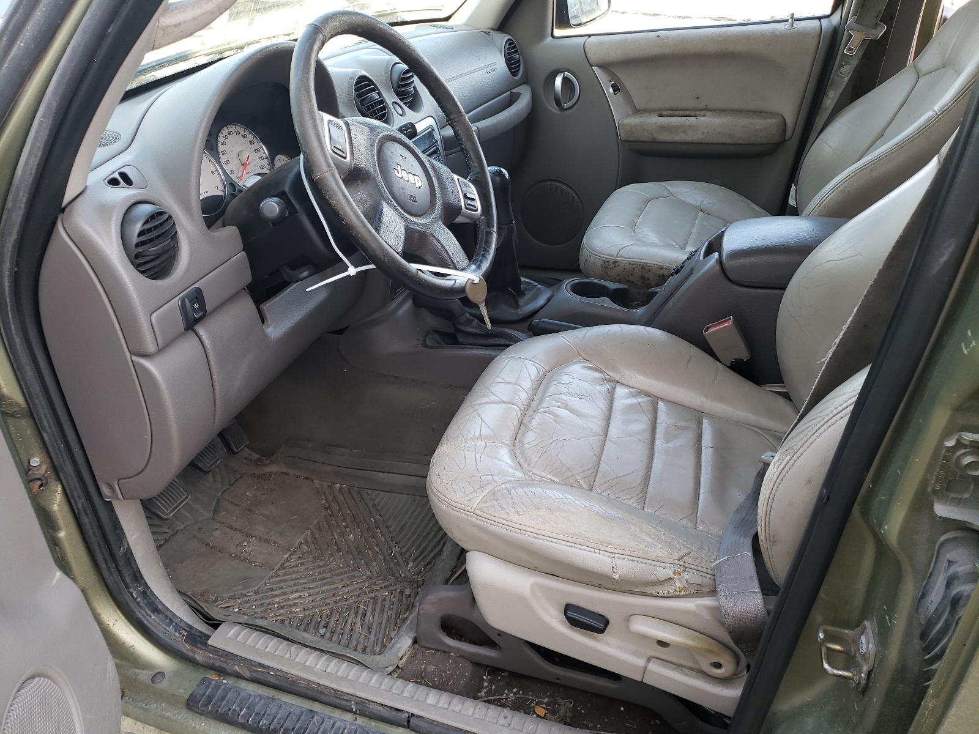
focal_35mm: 26
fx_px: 735
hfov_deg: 67.3
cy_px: 367
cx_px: 490
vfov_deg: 53.1
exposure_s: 1/120
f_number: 1.5
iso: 61
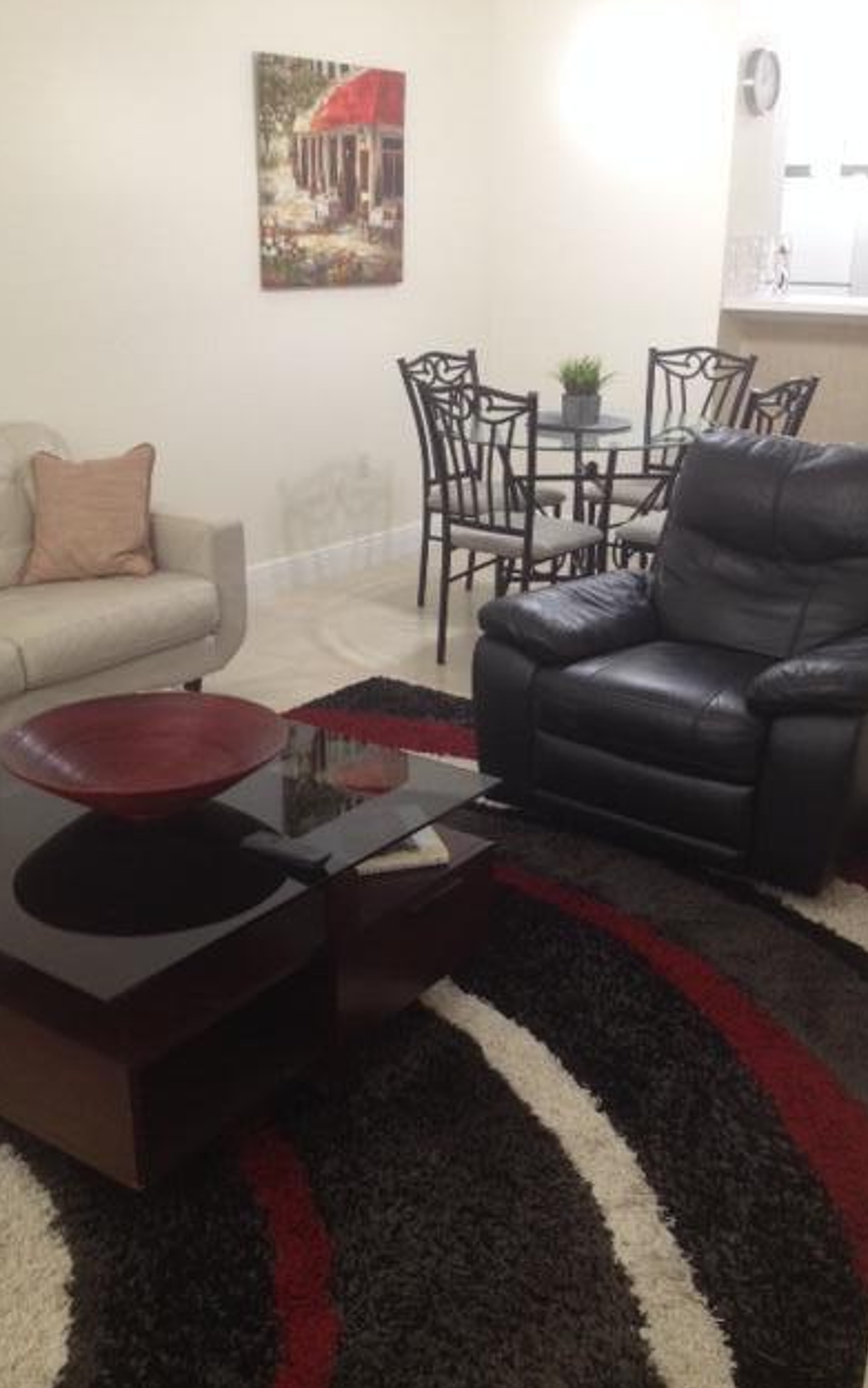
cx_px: 453
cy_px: 691
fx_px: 1437
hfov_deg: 33.6
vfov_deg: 51.5
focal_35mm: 38
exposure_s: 1/20
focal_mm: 4.28
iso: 125
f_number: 2.4
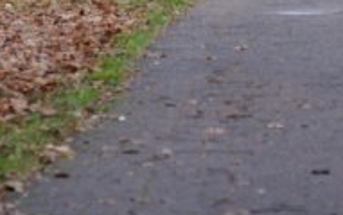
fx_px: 3361
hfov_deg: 5.8
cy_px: -212
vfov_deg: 3.6
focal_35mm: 359
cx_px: 208
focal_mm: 50
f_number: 3.2
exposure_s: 1/400
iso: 400
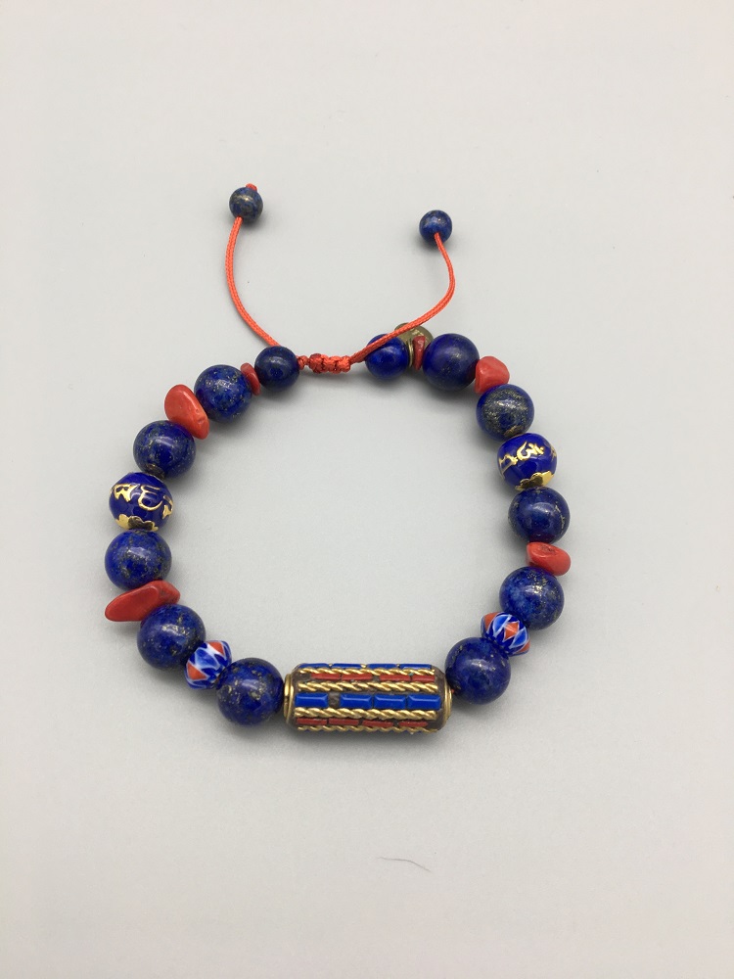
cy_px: 490
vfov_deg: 61.7
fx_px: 820
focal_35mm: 29
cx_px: 367
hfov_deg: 48.2
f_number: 2.2
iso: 25
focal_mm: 4.15
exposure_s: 1/100
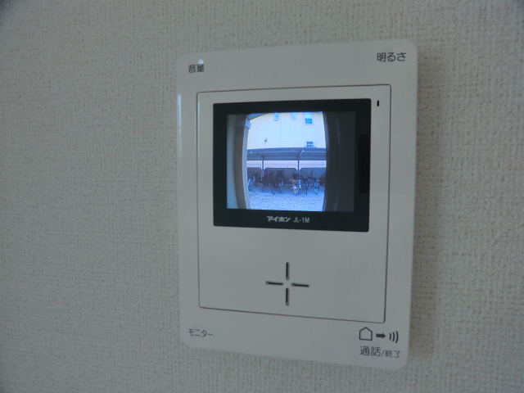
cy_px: 196
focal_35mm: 29
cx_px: 262
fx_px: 439
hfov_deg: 61.7
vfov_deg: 48.2
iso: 160
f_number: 3.5
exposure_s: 1/60
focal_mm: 5.2
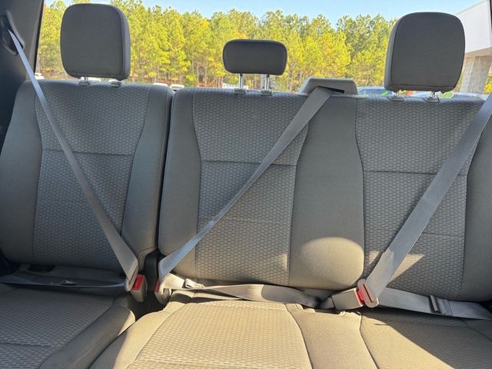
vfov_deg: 56.8
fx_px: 341
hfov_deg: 71.6
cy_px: 184
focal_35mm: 24
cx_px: 246
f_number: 1.78
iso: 160
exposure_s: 1/121
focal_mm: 6.76
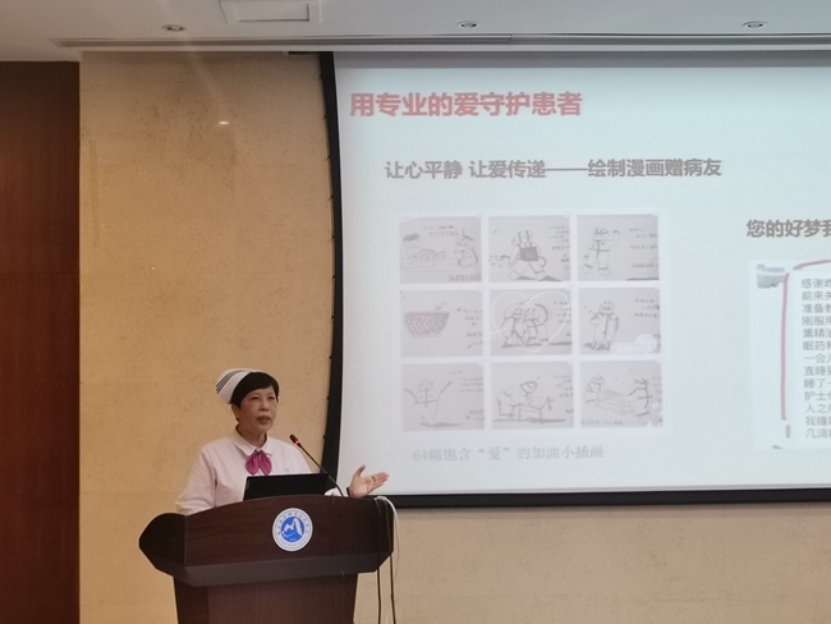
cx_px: 416
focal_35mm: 54
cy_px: 312
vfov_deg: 27.1
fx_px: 1297
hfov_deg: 35.5
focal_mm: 5.56
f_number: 1.6
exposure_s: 1/100
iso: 200
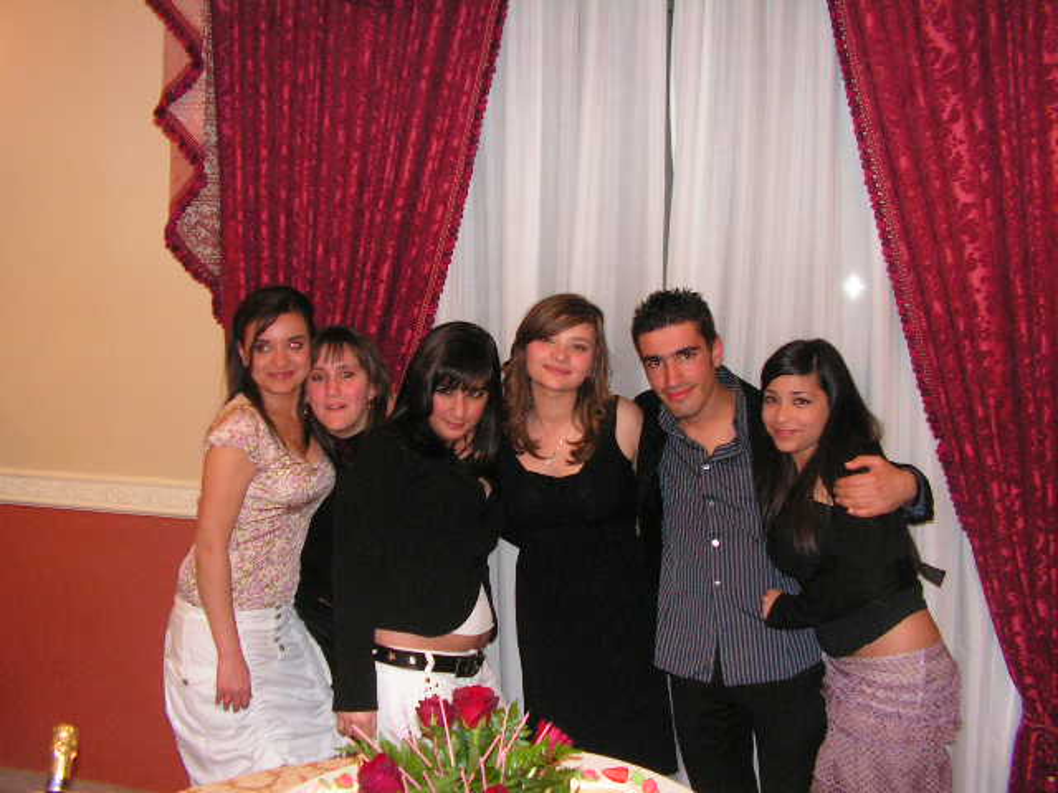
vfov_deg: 39.7
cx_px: 529
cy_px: 396
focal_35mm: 36
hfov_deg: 51.4
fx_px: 1100
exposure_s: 1/40
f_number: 3.2
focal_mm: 6
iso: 200
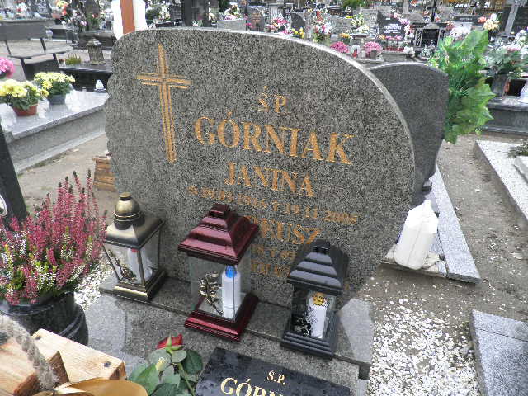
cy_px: 198
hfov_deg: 71.6
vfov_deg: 56.8
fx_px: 366
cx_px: 264
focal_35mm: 24
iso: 100
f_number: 3.3
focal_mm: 4.3
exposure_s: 1/30
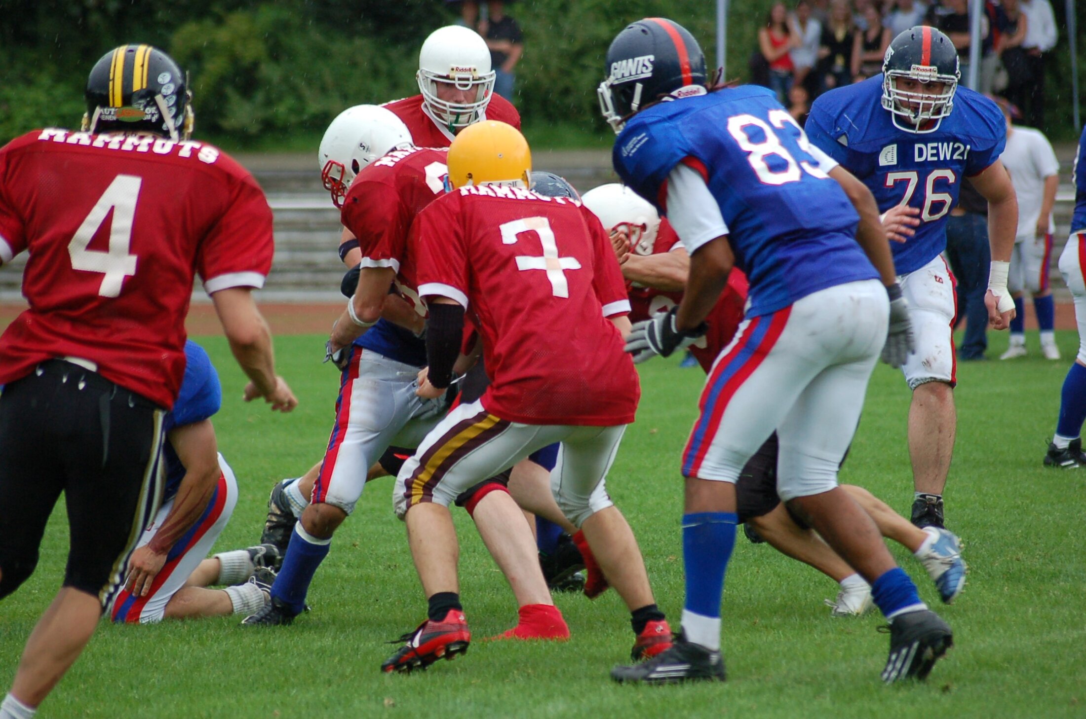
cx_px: 543
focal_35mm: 292
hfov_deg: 7.1
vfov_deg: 4.7
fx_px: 8807
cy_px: 360
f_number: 5
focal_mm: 195
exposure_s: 1/500
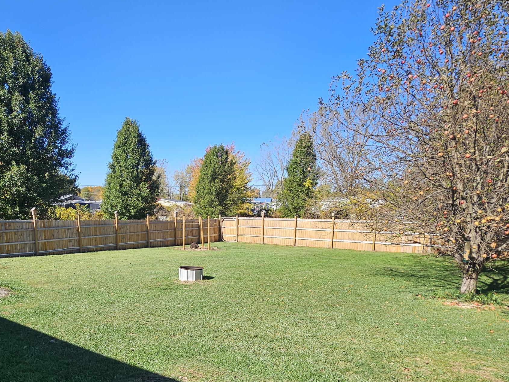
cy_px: 261
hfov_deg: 72.7
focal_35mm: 23
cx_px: 191
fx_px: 338
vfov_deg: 57.3
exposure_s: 1/1336
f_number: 2.2
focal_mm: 2.2
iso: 50
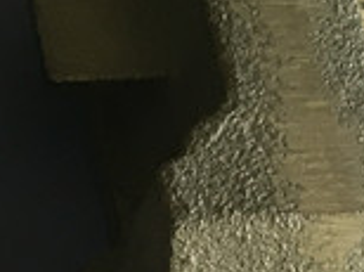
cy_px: 769
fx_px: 2110
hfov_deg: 9.3
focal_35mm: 201
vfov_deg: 6.8
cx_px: -327
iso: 64
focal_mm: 4.15
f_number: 2.2
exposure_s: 1/33
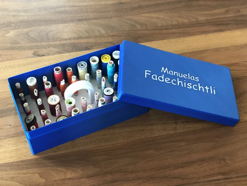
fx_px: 371
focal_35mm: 52
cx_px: 124
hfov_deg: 36.8
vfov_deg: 28.0
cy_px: 93
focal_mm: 6
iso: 100
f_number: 2.4
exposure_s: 1/30
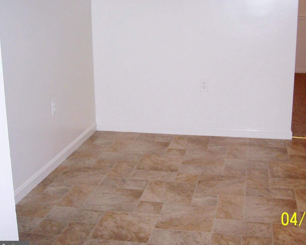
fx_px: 462
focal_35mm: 51
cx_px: 184
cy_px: 103
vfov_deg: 29.6
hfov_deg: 36.5
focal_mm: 8
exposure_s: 1/60
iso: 100
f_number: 2.8
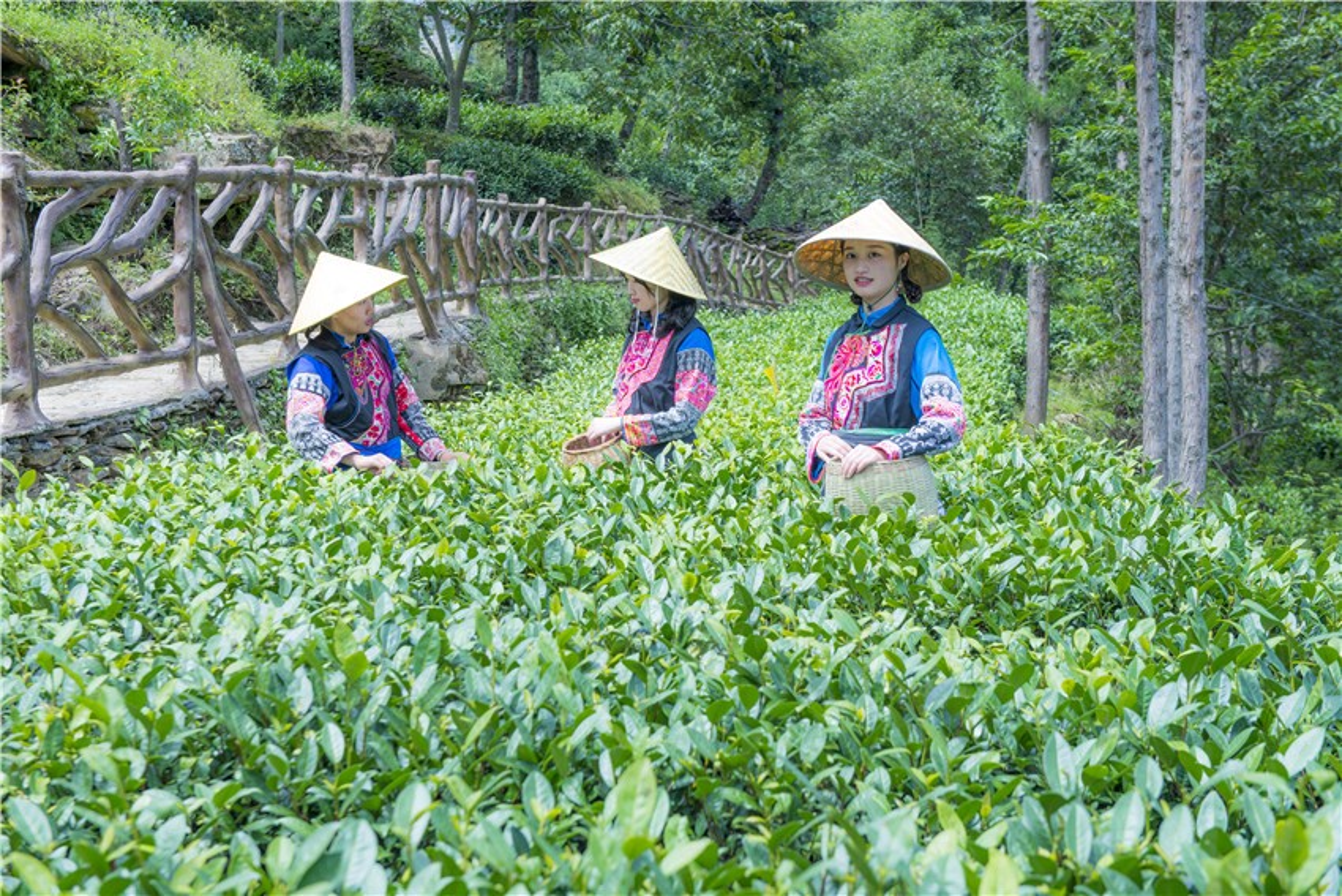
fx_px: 2088
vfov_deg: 24.2
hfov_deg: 35.6
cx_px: 671
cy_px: 448
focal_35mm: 56
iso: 64
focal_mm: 56
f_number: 6.3
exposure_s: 1/100
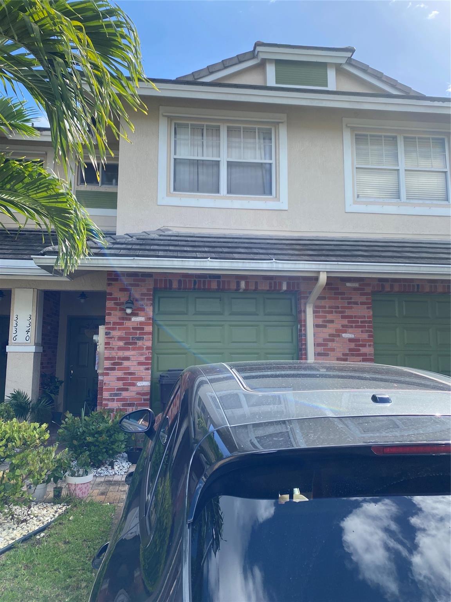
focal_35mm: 26
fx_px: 452
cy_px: 301
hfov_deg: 53.1
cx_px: 226
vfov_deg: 67.3
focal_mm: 4.25
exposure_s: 1/890
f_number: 1.8
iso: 32
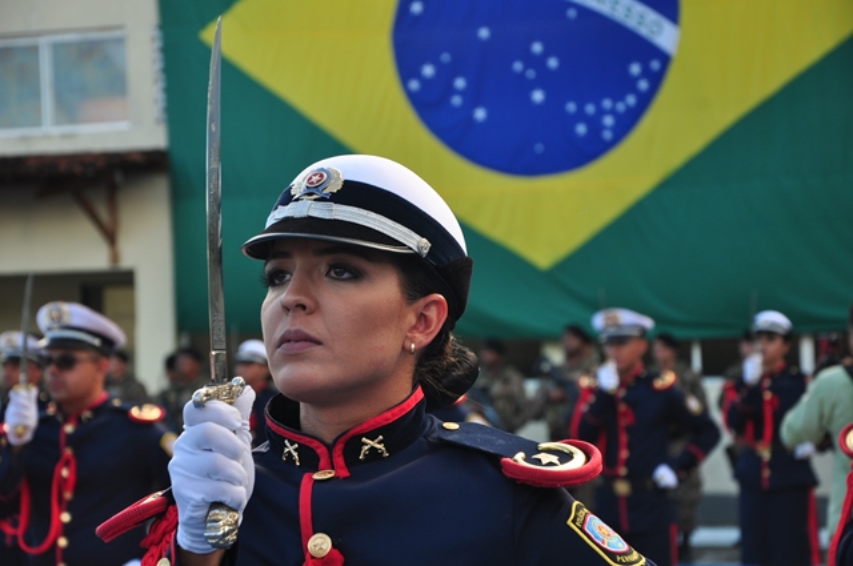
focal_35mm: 112
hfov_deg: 18.2
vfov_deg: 12.1
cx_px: 426
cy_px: 283
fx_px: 2662
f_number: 6.3
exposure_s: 1/160
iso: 200
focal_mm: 75
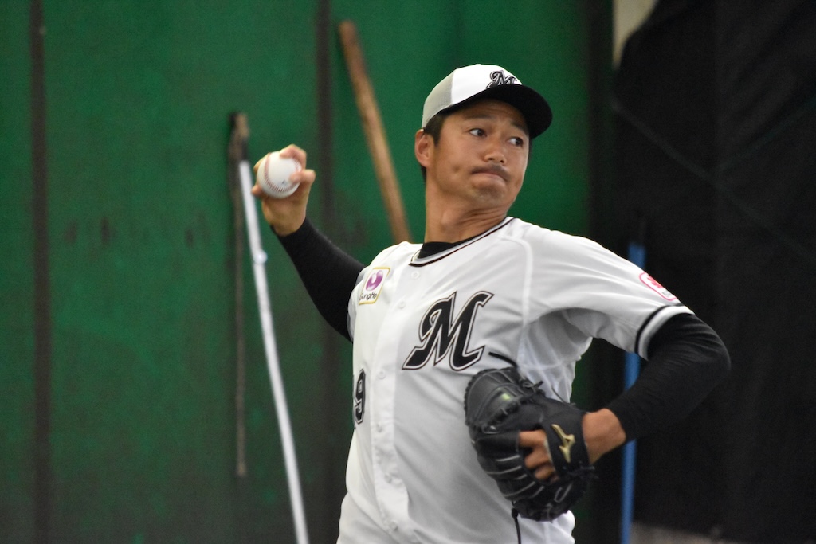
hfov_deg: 4.6
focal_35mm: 450
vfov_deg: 3.1
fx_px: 10201
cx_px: 408
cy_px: 272
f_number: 5.6
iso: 10000
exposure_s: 1/1000
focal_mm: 300
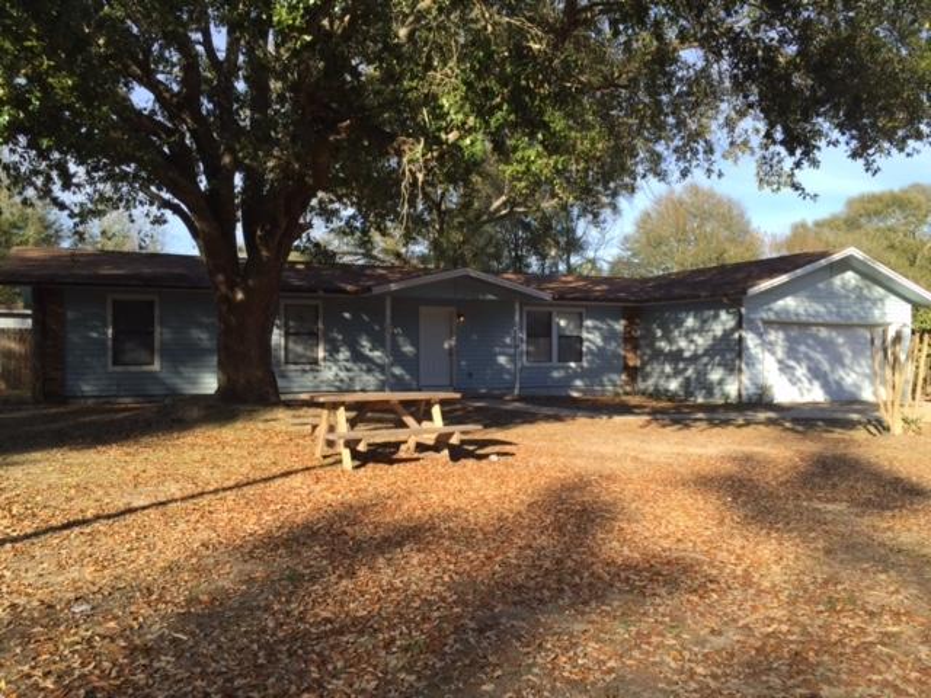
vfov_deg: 48.2
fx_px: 780
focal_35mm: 29
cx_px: 466
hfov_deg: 61.7
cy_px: 349
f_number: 2.2
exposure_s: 1/791
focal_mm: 4.15
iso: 32
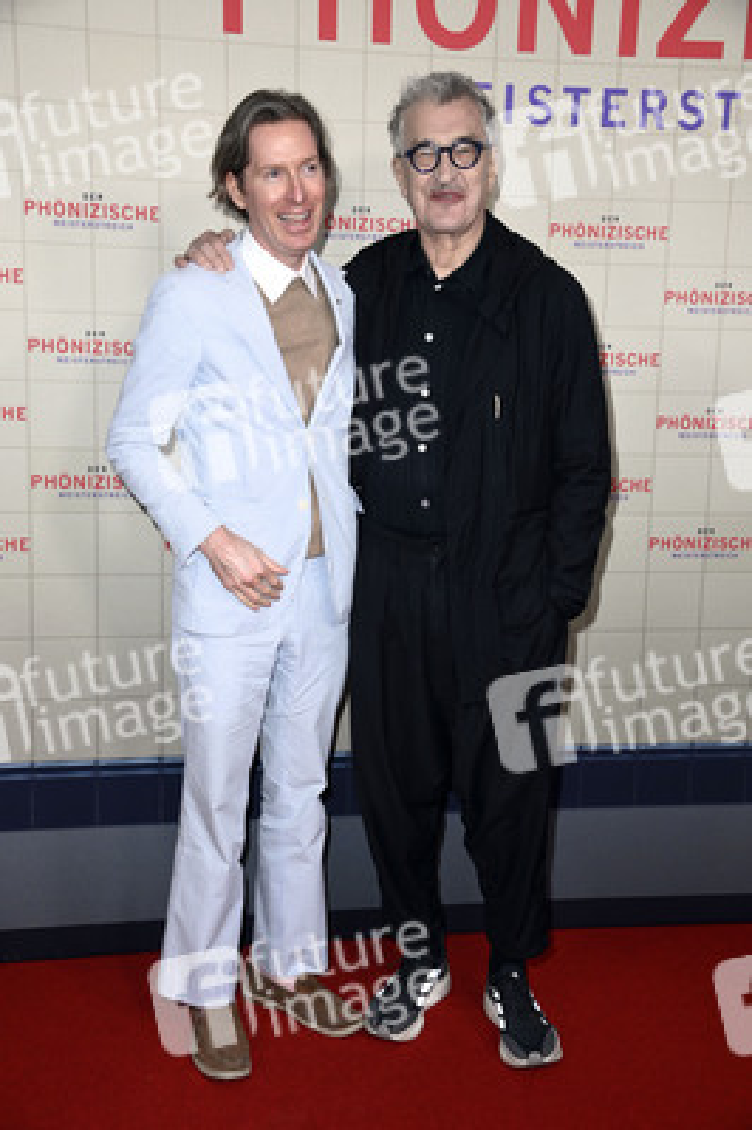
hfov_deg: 29.8
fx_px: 1412
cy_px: 565
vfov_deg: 43.6
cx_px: 376
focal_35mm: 45
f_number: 5.6
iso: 800
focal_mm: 45
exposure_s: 1/250
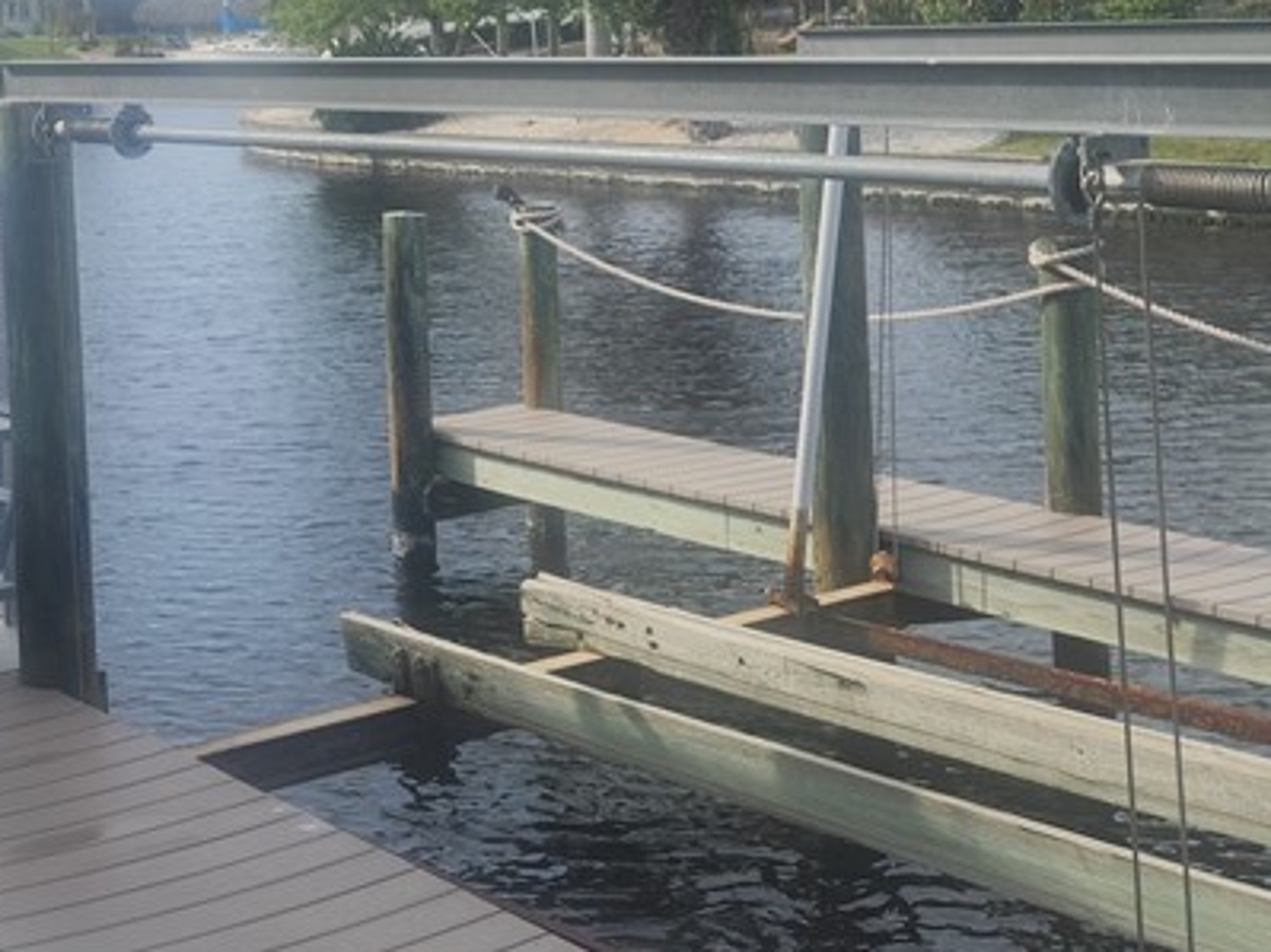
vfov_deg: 24.1
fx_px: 2166
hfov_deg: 29.7
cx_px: -99
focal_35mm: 59
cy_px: 83
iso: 20
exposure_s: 1/1742
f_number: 1.8
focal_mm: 5.4
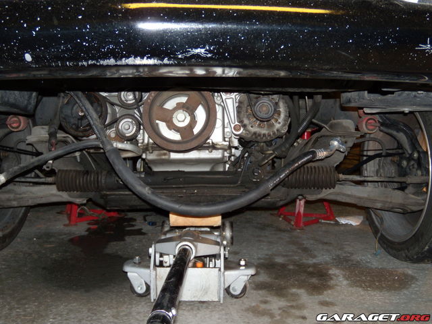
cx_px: 216
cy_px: 162
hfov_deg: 51.4
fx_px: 449
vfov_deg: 39.7
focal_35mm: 36
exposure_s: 1/30
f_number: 3.6
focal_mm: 6.4
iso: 125
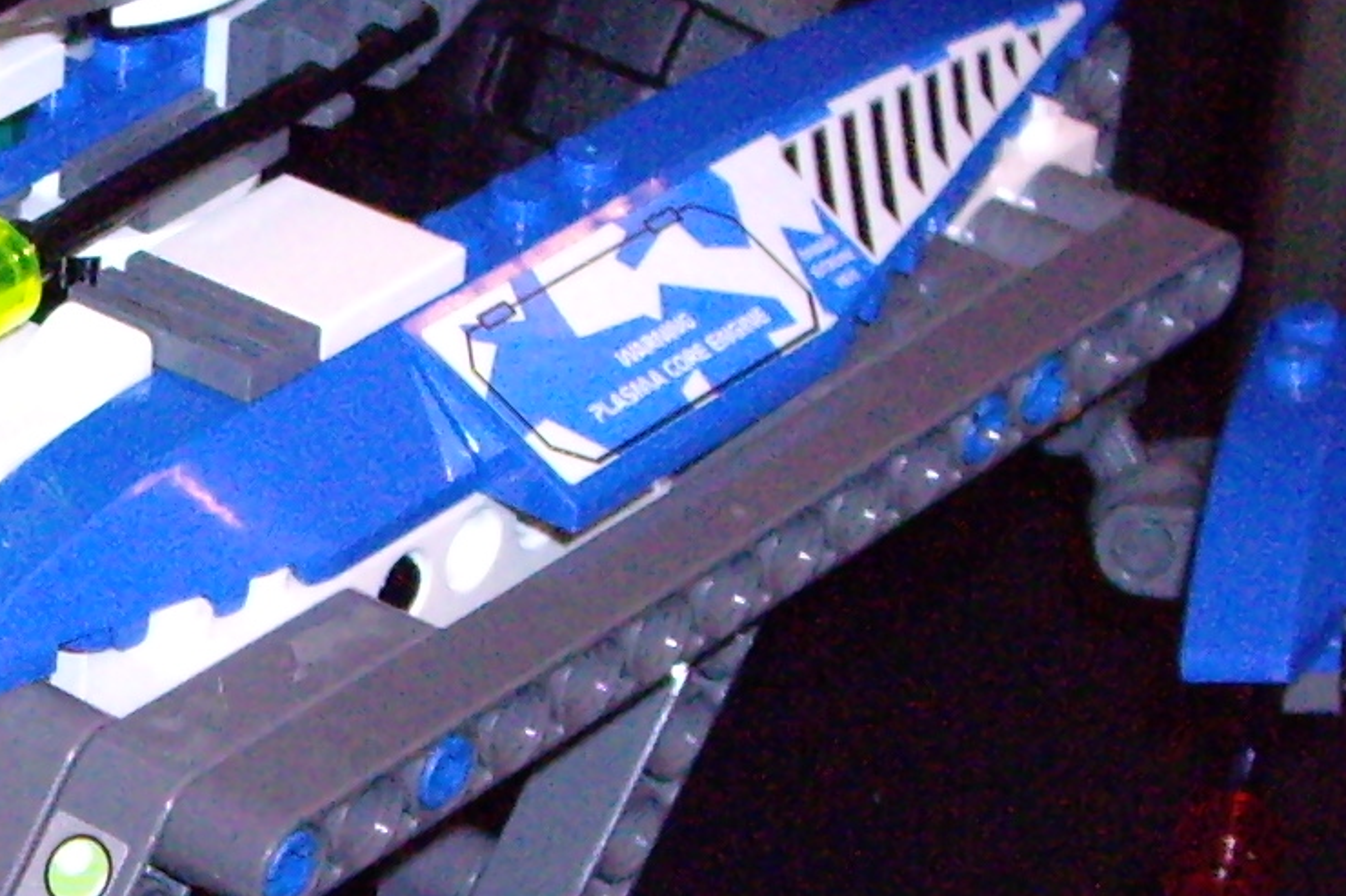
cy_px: 634
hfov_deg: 10.9
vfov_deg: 7.4
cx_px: -275
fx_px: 6952
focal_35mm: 186
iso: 400
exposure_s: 1/50
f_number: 3
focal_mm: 7.6
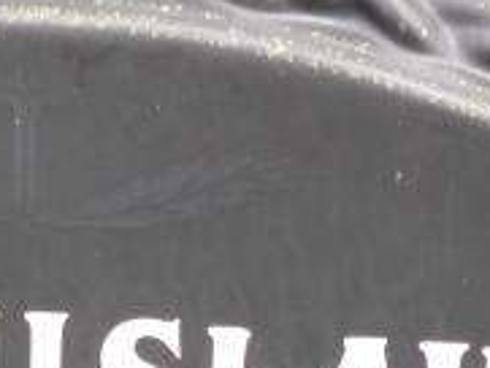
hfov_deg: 12.3
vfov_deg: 8.6
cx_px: -35
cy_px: 863
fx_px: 2238
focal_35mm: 158
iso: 80
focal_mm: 4.9
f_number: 3.3
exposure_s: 1/80
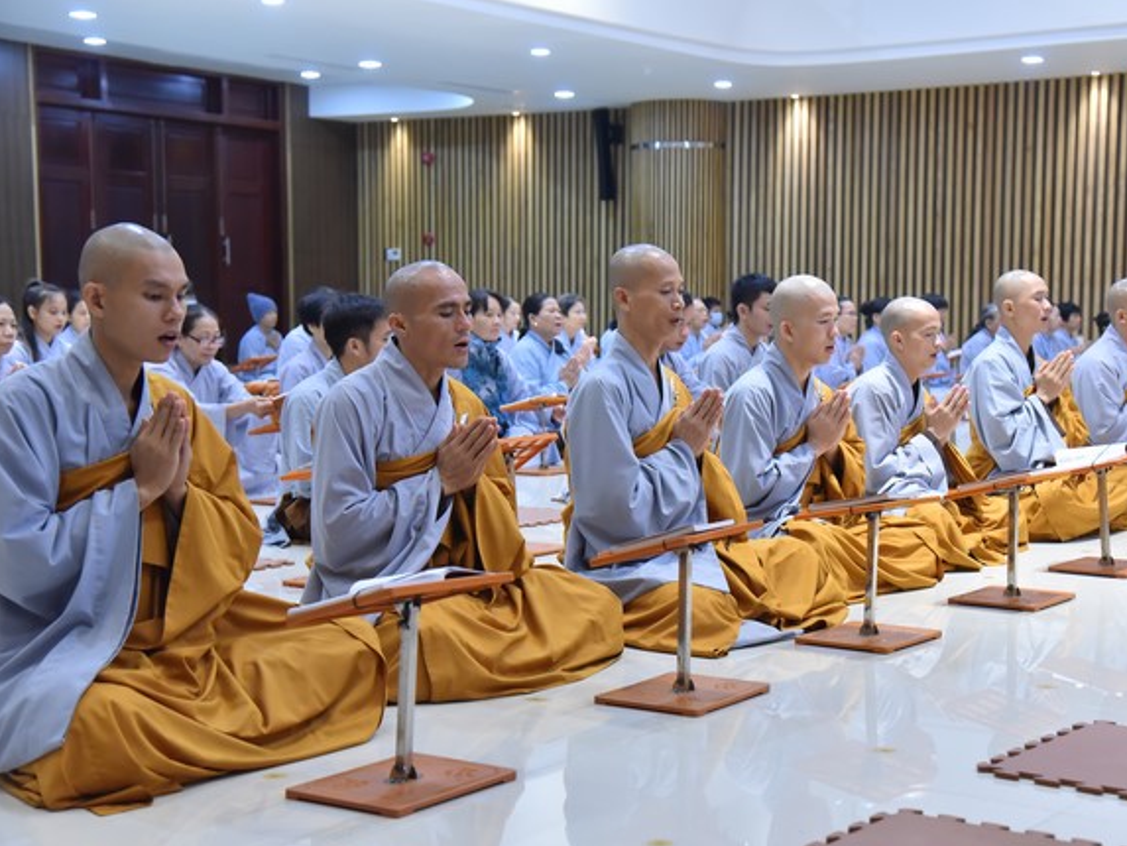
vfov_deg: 24.4
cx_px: 620
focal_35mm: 60
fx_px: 1954
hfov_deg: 32.2
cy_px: 423
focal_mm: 55
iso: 3200
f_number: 5
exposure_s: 1/125
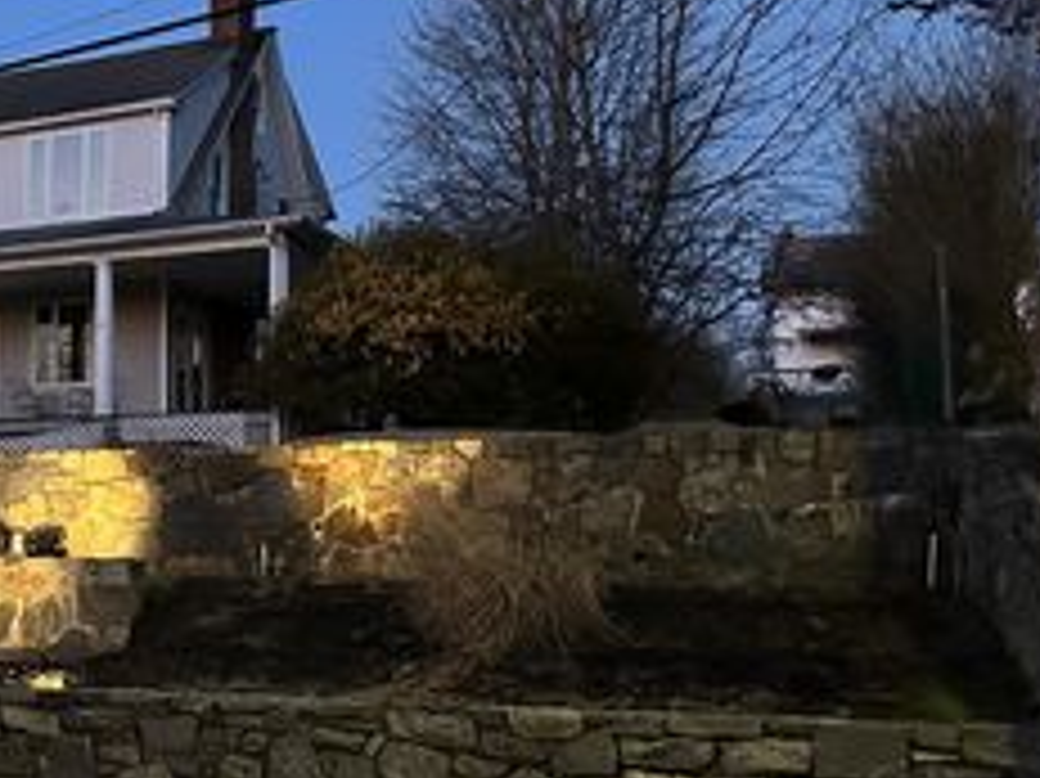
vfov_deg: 28.0
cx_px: -72
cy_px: 411
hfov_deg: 32.8
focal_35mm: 52
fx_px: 1561
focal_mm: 6.86
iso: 1250
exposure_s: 1/30
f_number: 1.78
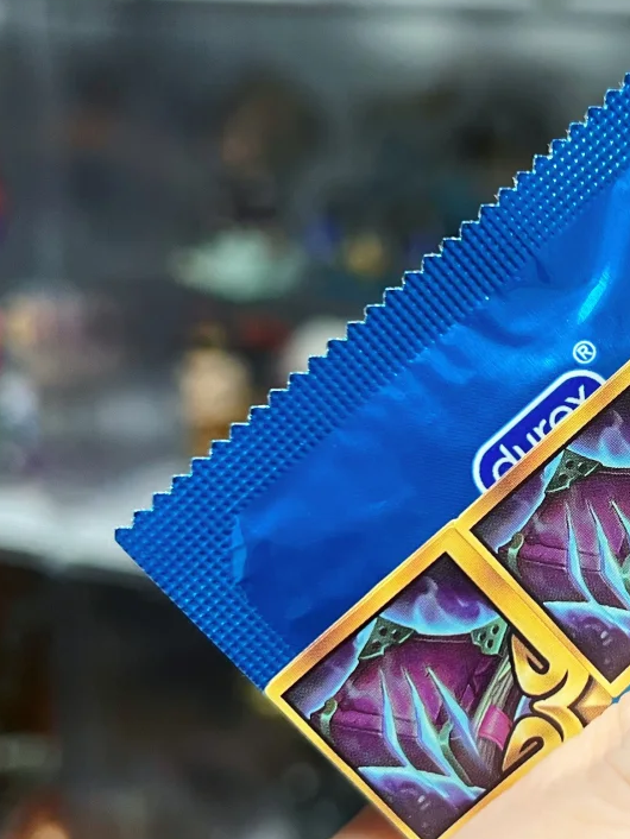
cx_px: 620
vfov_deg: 36.2
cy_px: 439
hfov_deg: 26.2
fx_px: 1285
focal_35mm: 53
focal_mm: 5.7
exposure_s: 1/50
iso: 100
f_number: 1.5
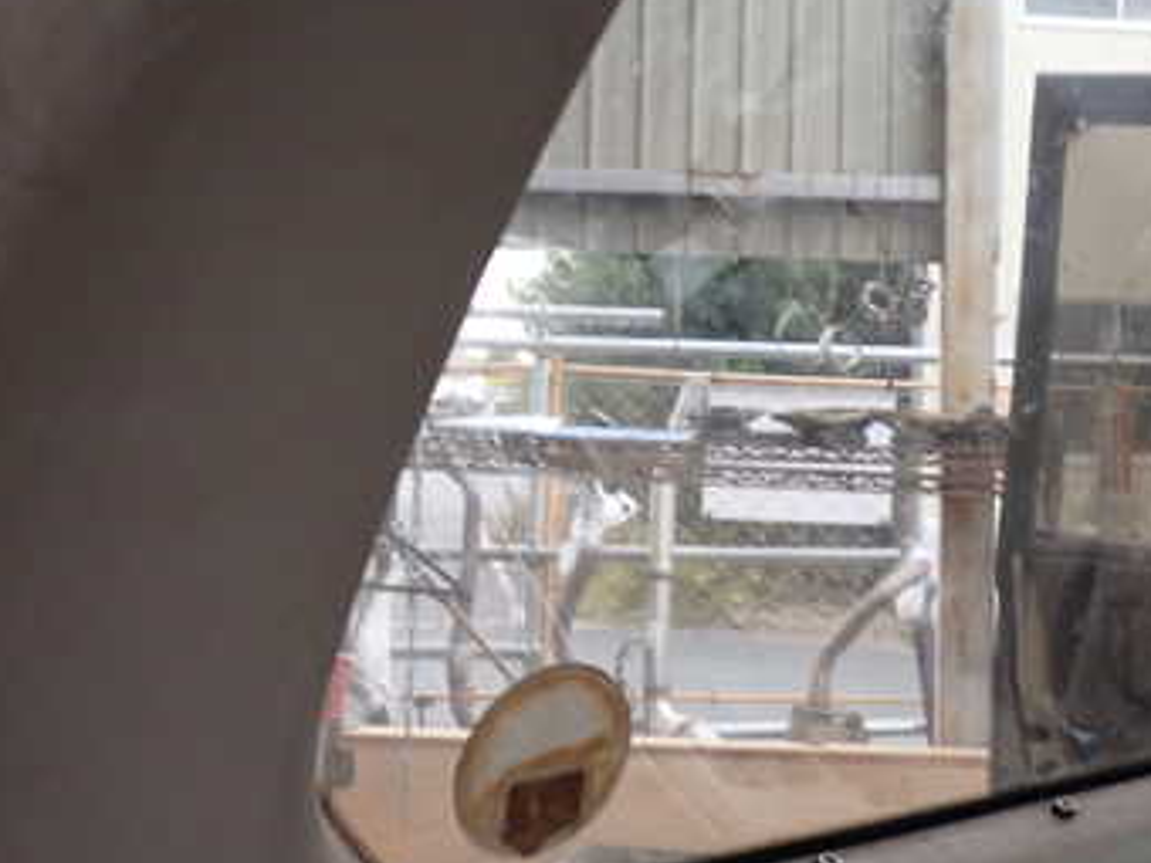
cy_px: 308
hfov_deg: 34.5
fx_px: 1762
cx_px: 995
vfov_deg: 27.4
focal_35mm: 53
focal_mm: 5.4
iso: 200
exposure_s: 1/30
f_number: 2.3
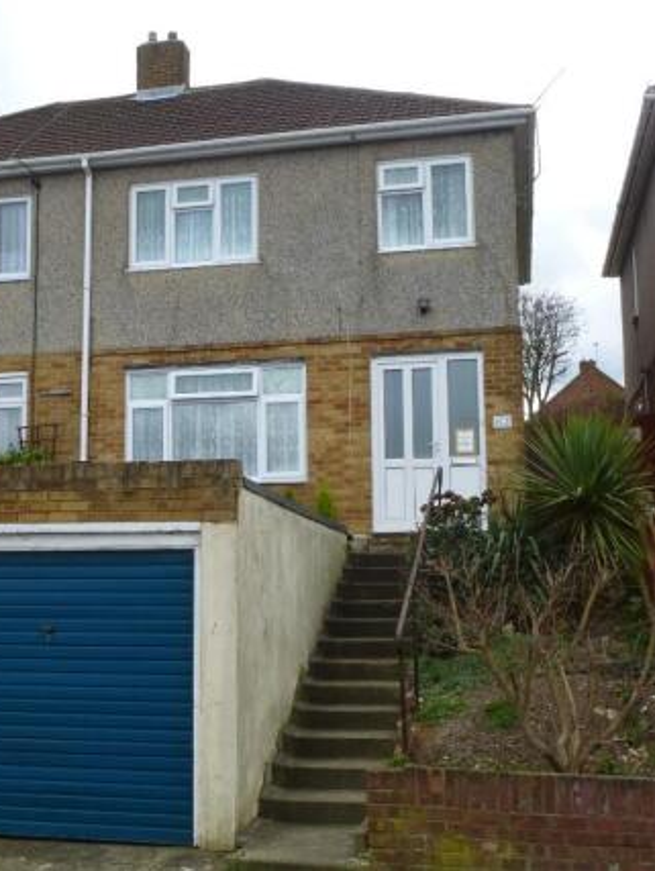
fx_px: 1134
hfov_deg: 31.9
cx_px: 205
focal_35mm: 45
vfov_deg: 42.0
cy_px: 427
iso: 100
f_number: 4
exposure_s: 1/250
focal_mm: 5.9
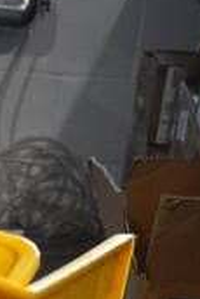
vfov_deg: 11.8
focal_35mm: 143
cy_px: 712
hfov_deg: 8.7
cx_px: -283
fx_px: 1189
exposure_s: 1/125
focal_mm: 18
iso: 1100
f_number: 3.5
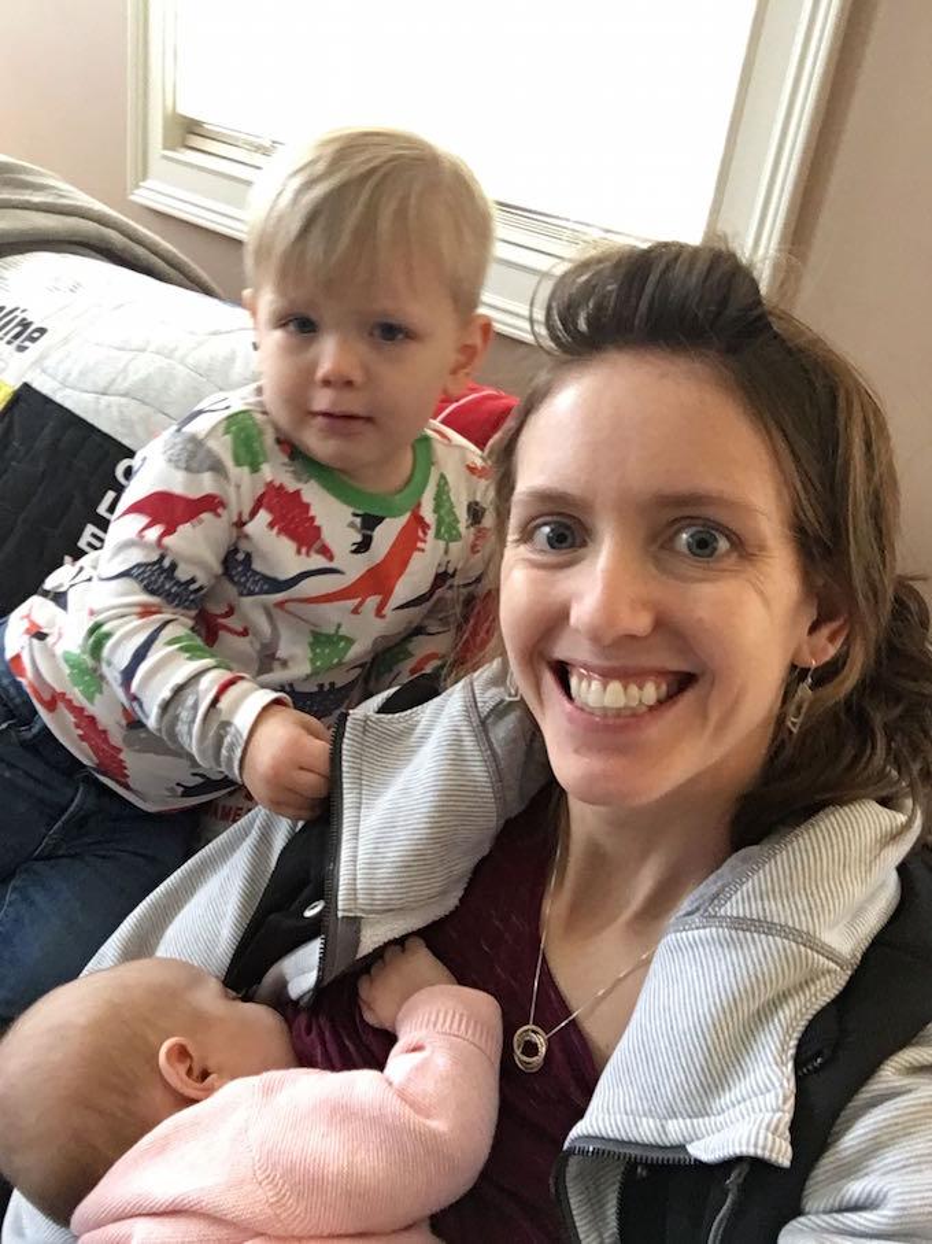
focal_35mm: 31
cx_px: 466
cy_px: 622
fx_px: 1113
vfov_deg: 58.4
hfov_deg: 45.4
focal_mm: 2.65
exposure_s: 1/30
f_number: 2.2
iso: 320
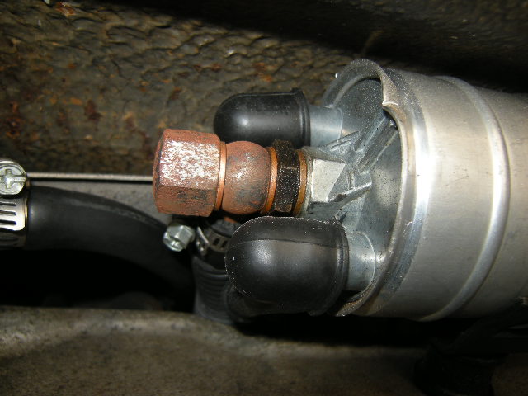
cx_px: 264
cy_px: 198
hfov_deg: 63.4
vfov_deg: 49.7
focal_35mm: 28
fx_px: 427
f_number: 5.6
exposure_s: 1/30
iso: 64
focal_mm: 4.7
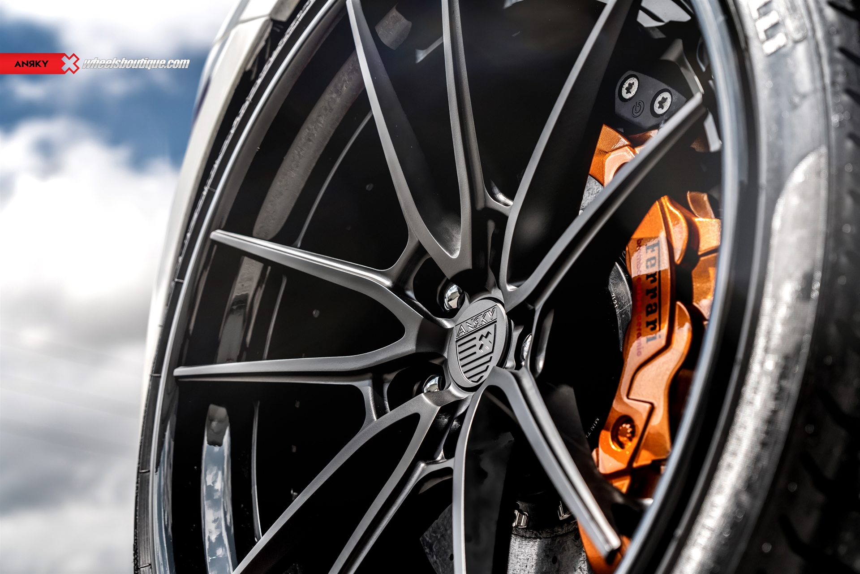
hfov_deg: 37.5
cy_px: 287
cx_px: 430
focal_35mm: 53
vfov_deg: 25.5
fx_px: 1266
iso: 160
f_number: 5
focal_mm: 53
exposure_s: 1/400
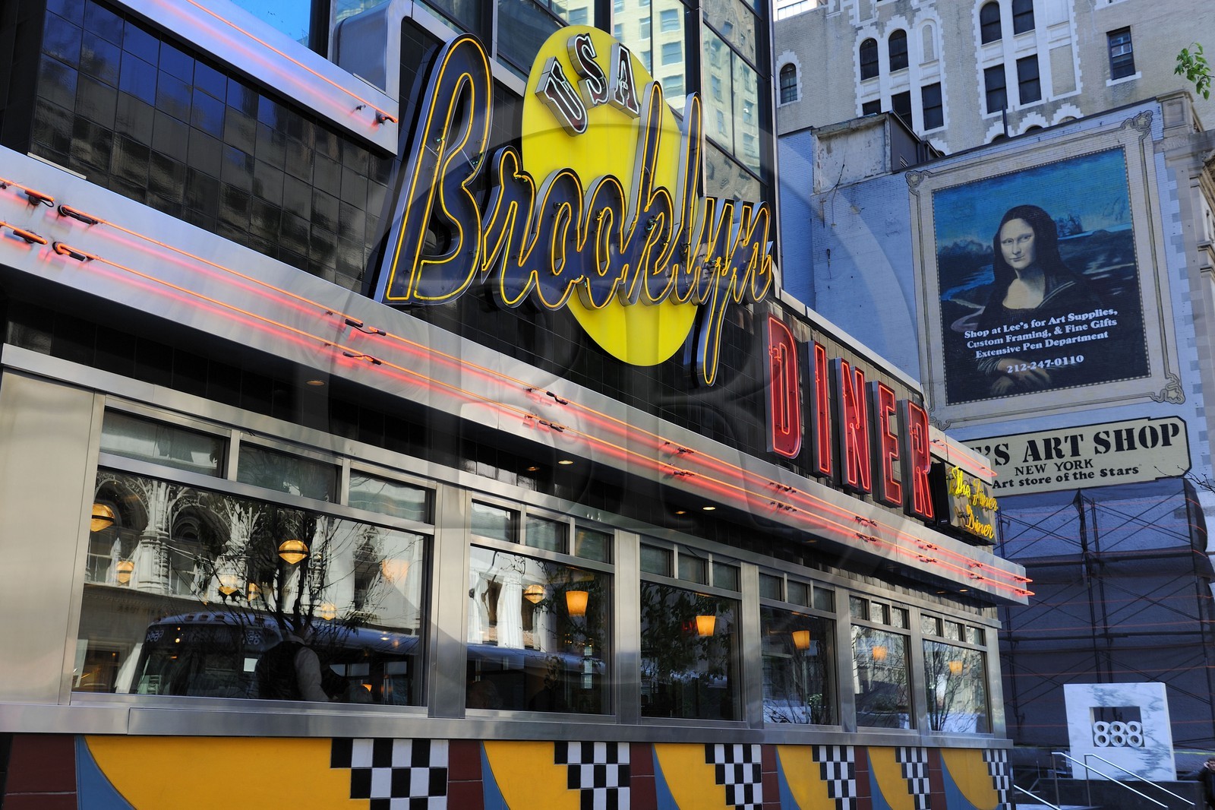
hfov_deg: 53.1
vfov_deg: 36.9
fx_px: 1215
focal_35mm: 36
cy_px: 405
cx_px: 608
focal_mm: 36
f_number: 5
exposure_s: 1/100
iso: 200
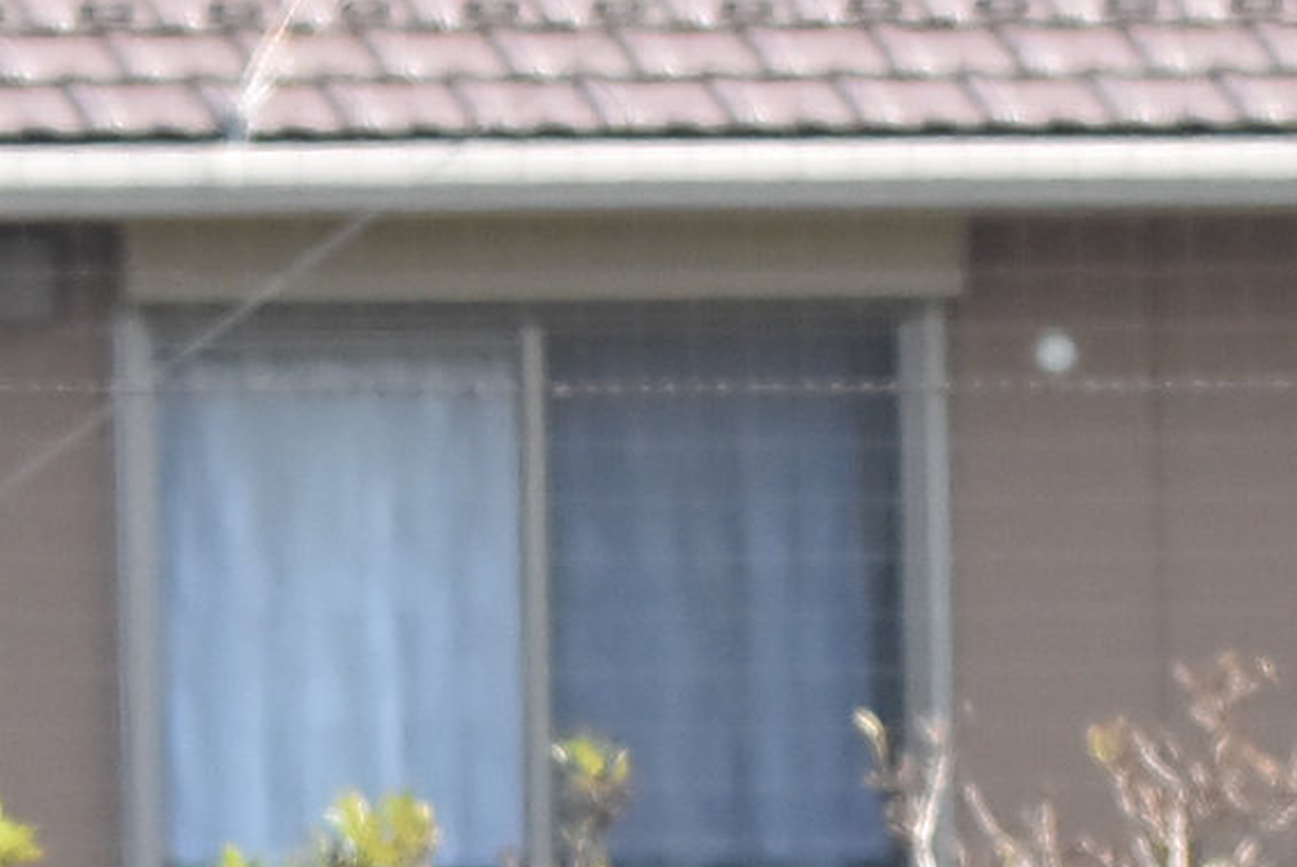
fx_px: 45897
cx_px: 239
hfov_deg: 1.6
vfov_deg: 1.1
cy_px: 2274
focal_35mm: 1273
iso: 1400
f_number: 5.6
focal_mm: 160
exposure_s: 1/2500
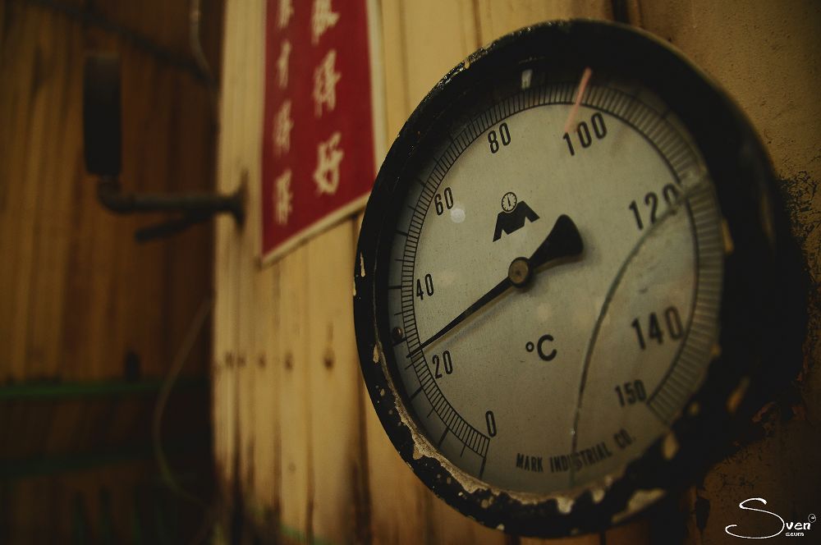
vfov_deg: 50.3
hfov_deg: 70.5
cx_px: 410
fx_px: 581
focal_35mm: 26
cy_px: 272
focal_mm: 17
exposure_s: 1/40
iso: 320
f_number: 2.8
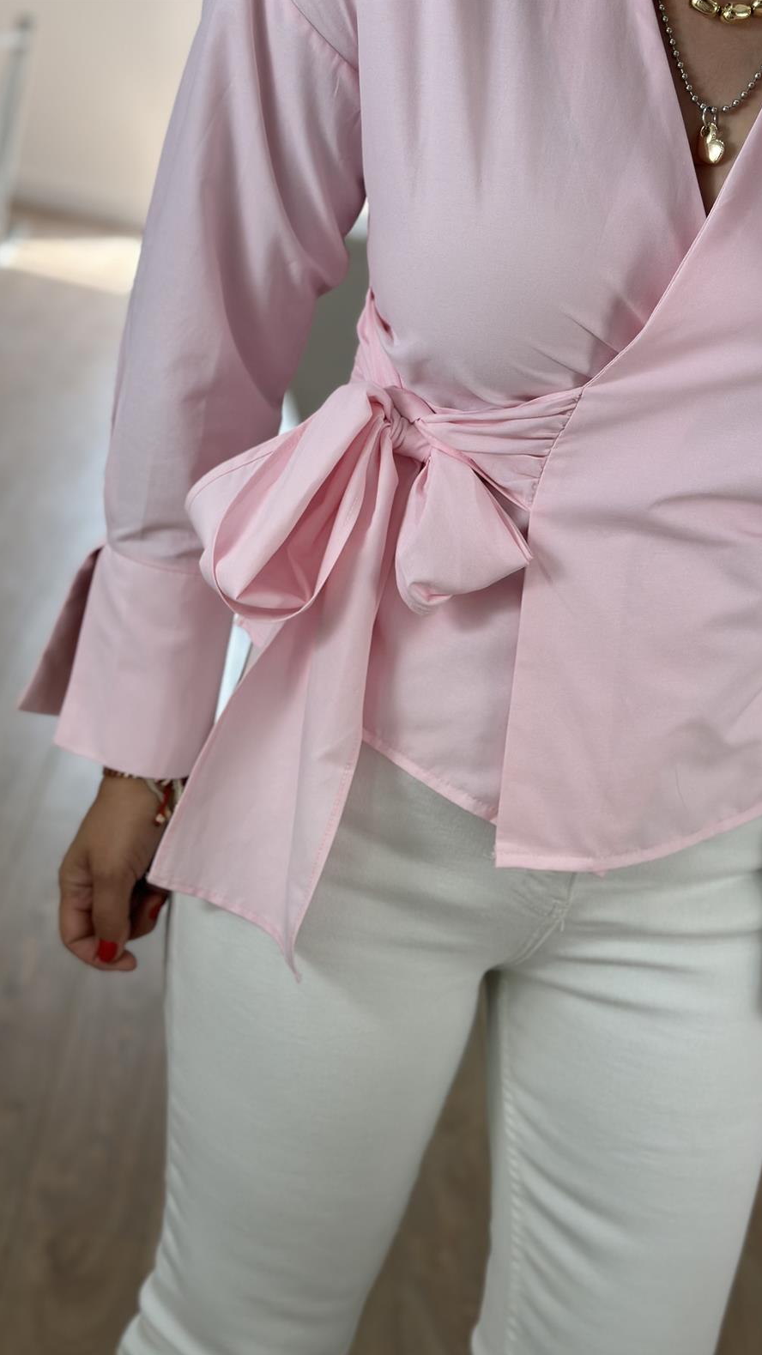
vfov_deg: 39.2
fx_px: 1904
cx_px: 442
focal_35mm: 53
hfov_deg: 22.6
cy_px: 683
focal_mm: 6.86
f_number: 1.78
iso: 80
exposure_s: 1/428
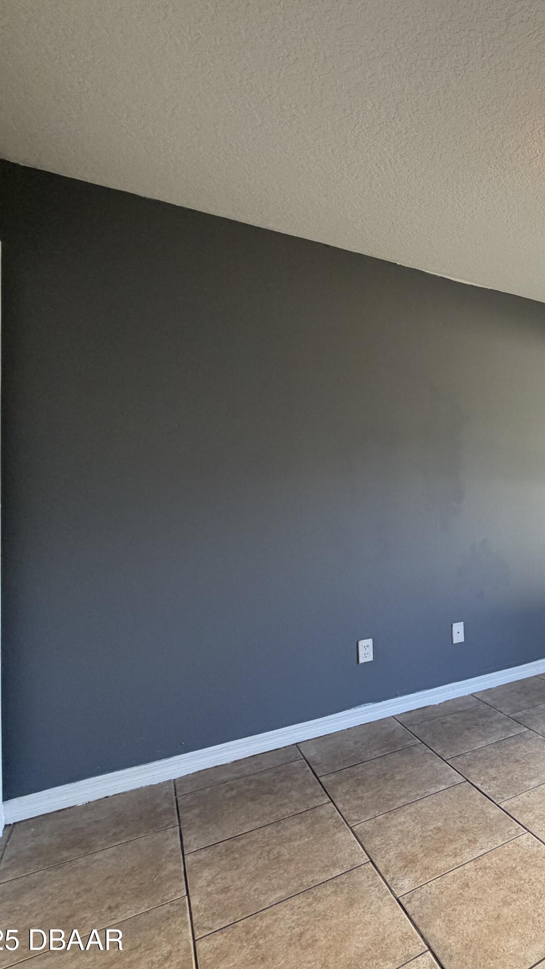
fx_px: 539
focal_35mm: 21
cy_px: 486
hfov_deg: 42.2
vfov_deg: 83.8
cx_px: 601
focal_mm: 2.22
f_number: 2.2
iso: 250
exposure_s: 1/120
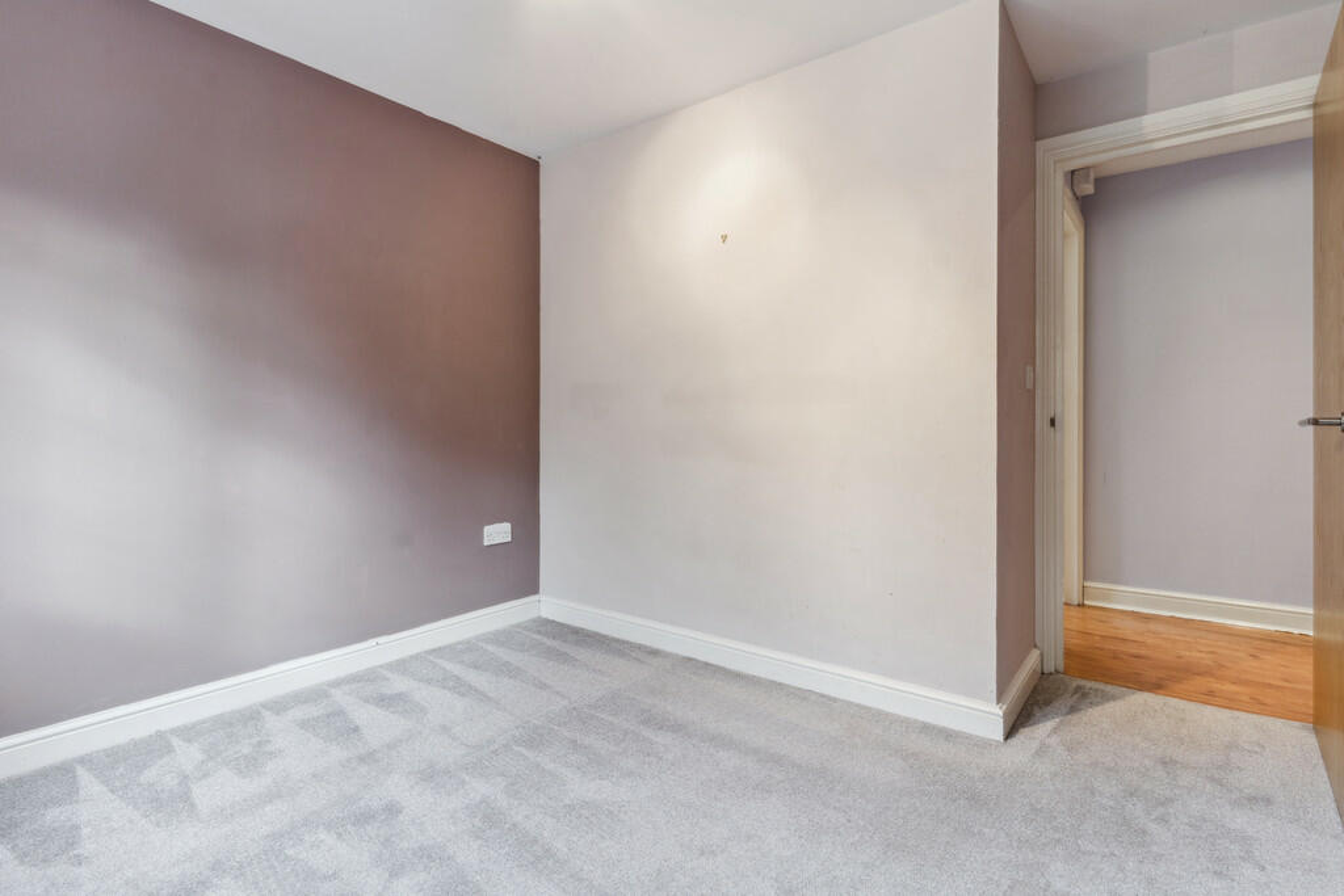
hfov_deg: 93.3
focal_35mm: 17
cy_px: 448
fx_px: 635
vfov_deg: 70.5
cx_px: 672
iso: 800
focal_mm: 17
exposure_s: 1/25
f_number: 6.3
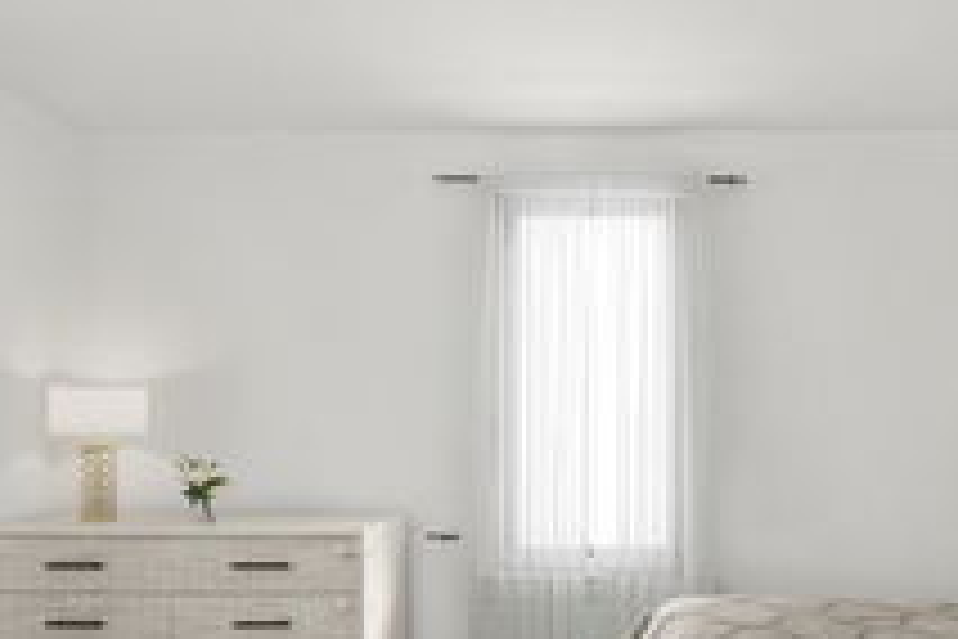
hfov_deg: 65.4
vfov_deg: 46.8
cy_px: 450
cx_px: 648
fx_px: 718
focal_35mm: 27
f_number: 8
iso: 100
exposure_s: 1.3
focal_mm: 12
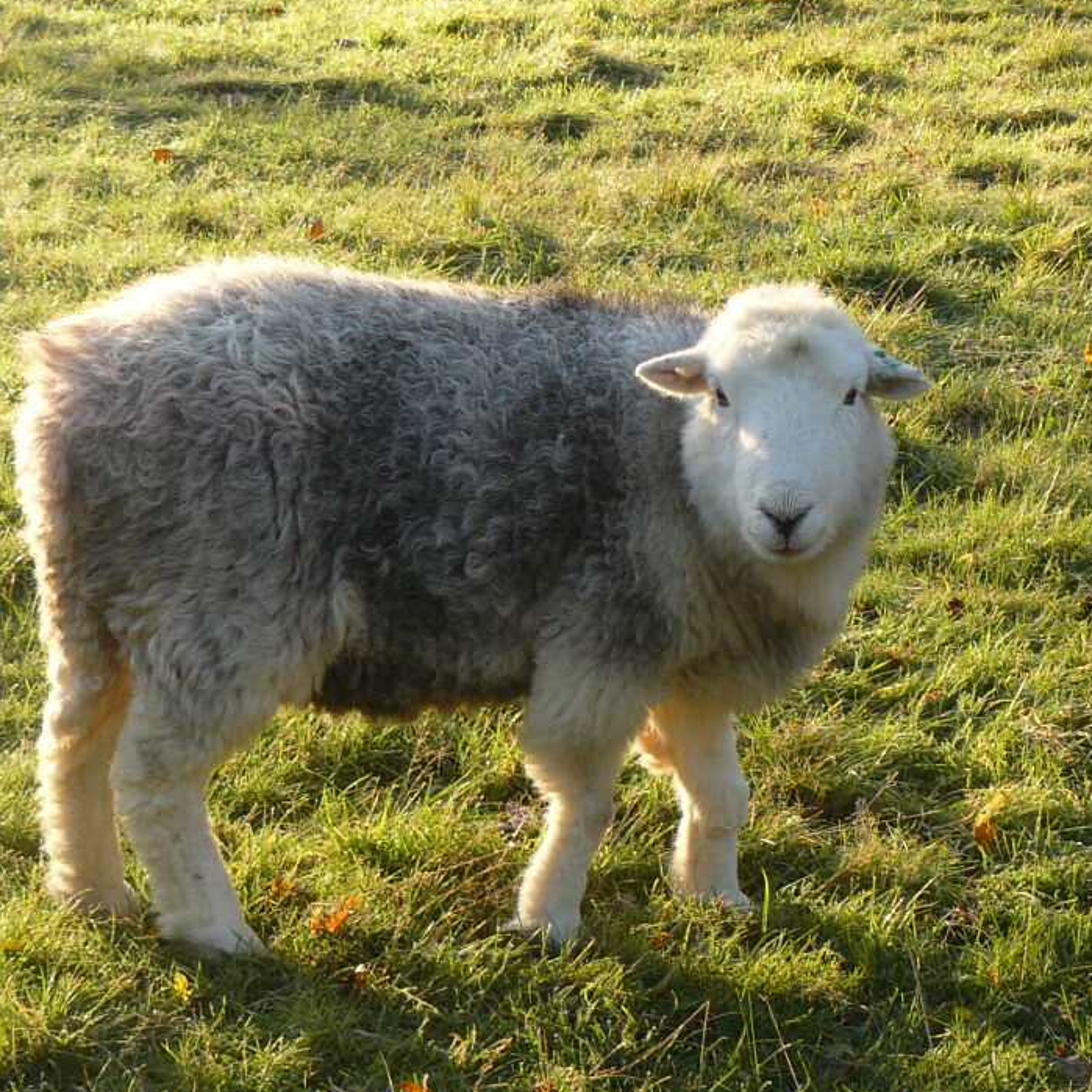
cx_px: 648
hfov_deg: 13.1
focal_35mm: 133
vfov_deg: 13.1
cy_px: 408
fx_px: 4747
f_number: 4
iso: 100
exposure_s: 1/125
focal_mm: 12.2
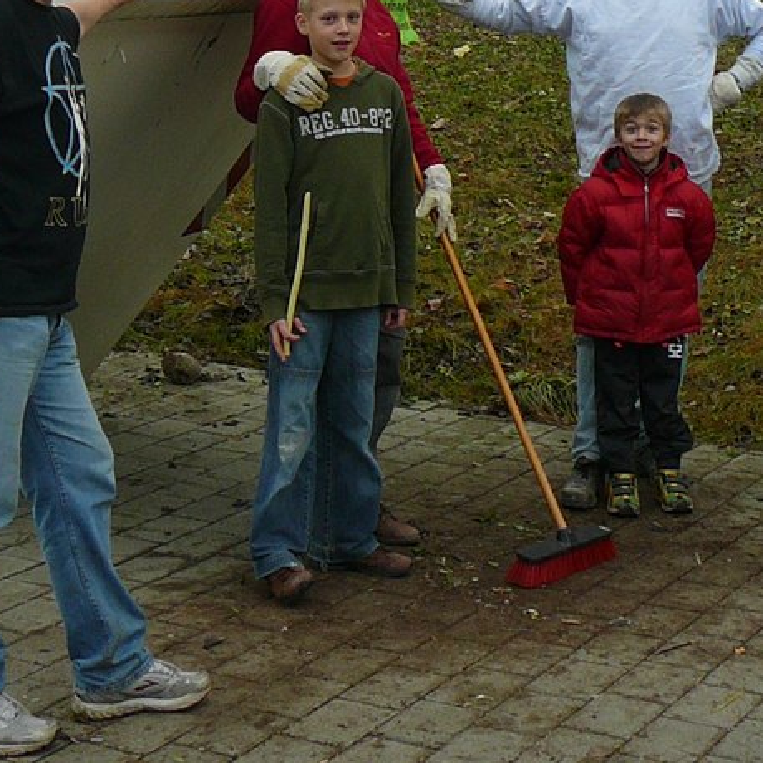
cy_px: -83
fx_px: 2145
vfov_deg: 19.3
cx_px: 400
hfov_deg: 20.2
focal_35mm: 86
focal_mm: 5.2
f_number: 2.8
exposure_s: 1/160
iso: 80
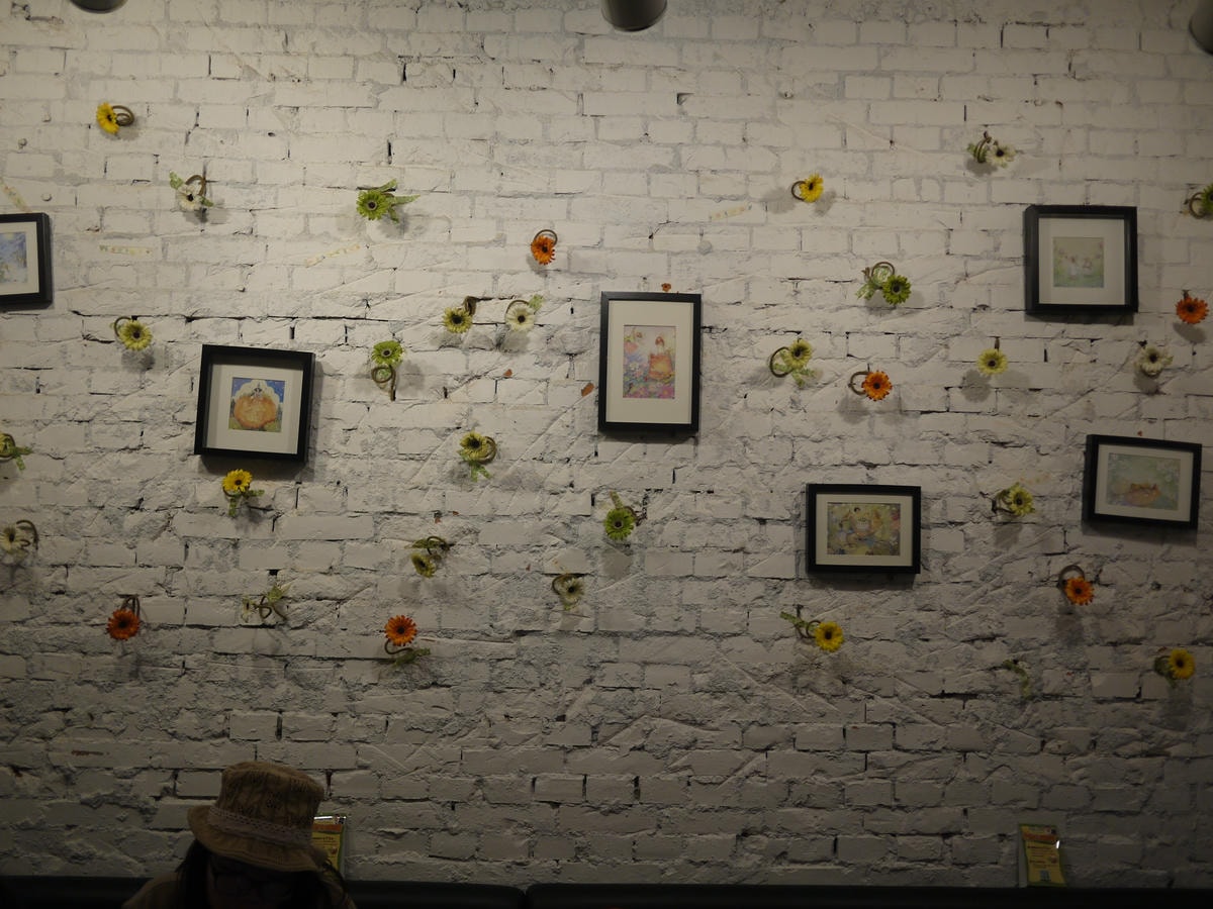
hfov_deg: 46.8
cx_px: 606
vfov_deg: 36.0
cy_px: 454
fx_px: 1402
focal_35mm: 40
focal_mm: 20
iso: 160
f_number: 1.7
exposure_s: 1/100
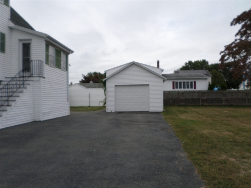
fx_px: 181
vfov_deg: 54.9
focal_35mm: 25
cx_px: 126
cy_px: 94
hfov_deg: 69.4
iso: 80
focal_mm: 4.5
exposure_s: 1/1500
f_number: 2.5
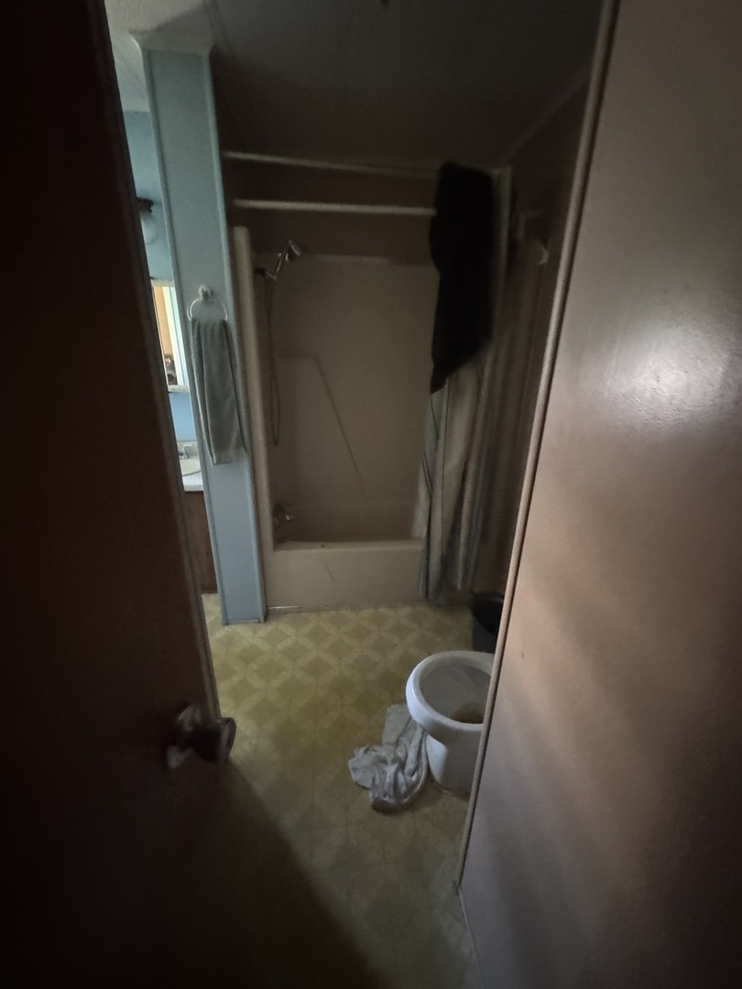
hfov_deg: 85.7
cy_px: 494
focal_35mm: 14
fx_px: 400
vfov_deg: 102.1
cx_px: 371
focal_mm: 2.22
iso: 2000
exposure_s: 1/30
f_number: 2.2
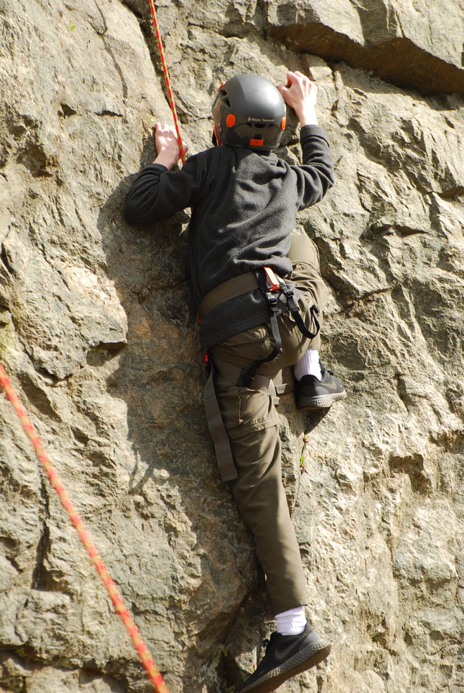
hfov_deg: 5.0
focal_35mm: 278
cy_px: 346
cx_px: 232
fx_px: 5350
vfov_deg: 7.4
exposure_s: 1/200
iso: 100
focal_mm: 185
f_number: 5.3
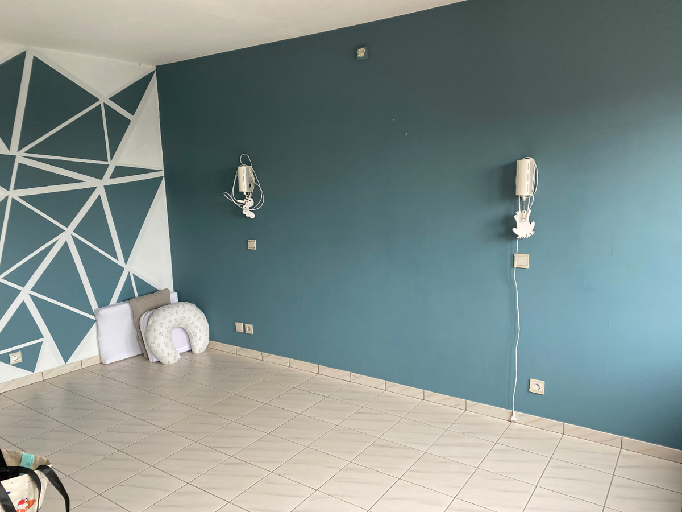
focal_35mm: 26
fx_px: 512
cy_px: 256
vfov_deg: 53.1
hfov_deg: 67.3
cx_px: 341
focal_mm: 4.25
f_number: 1.8
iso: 100
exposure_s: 1/121
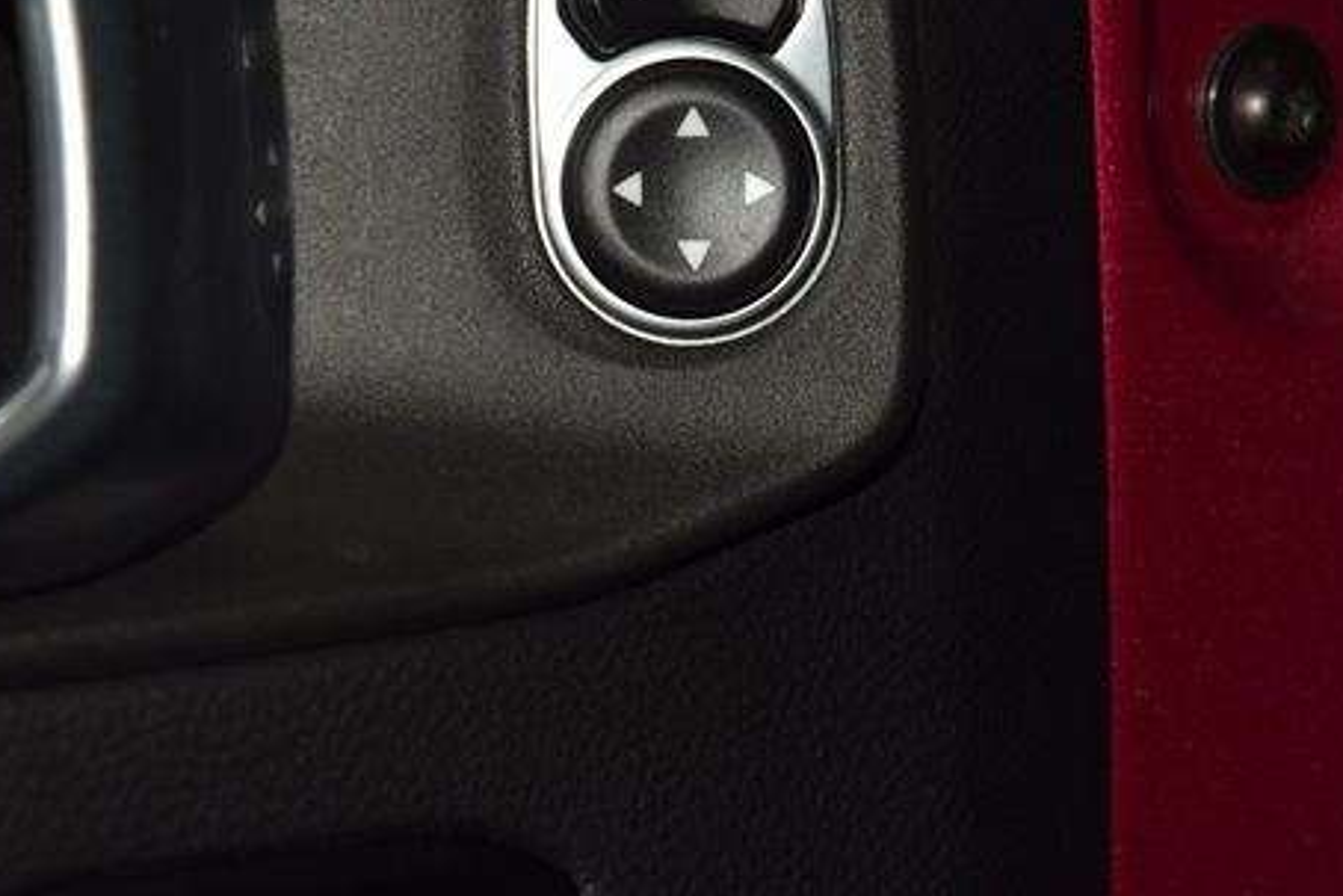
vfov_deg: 9.3
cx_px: 672
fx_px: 5523
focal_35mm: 148
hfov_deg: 13.9
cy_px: 276
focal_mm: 70
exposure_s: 1/125
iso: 100
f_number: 8
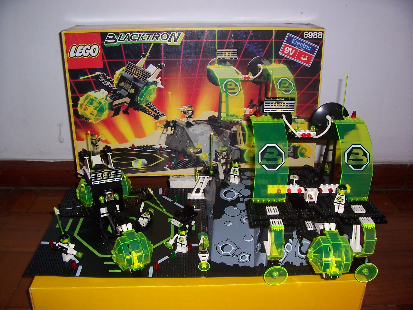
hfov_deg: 54.0
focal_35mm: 34
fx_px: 406
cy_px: 155
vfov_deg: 41.8
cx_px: 206
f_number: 2.7
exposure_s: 1/60
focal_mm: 5.6
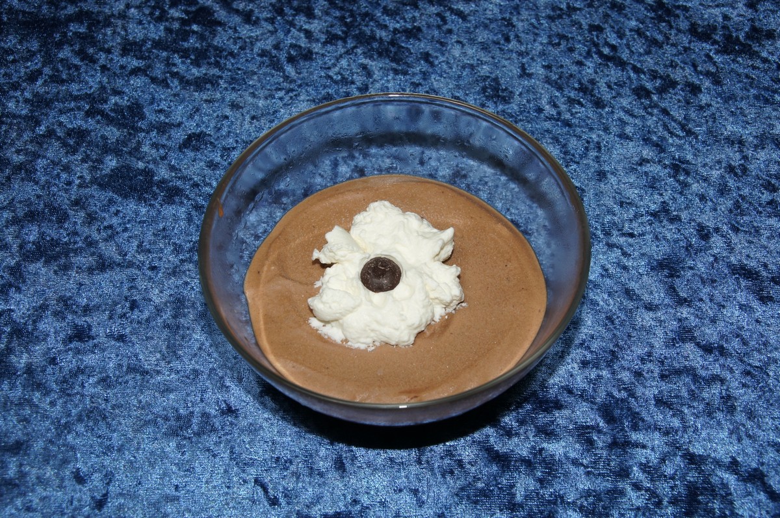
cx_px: 390
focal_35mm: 60
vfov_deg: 22.6
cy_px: 259
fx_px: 1298
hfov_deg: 33.4
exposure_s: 1/80
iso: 800
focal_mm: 40
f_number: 11
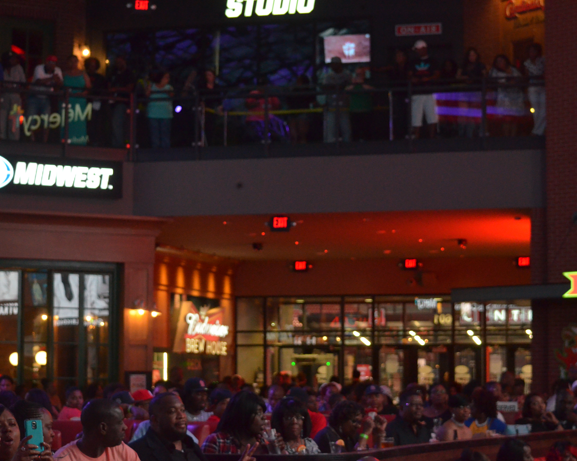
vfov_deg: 16.4
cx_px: 316
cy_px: 230
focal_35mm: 94
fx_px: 1598
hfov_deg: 20.5
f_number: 4.5
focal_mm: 55
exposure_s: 1/200
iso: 3200
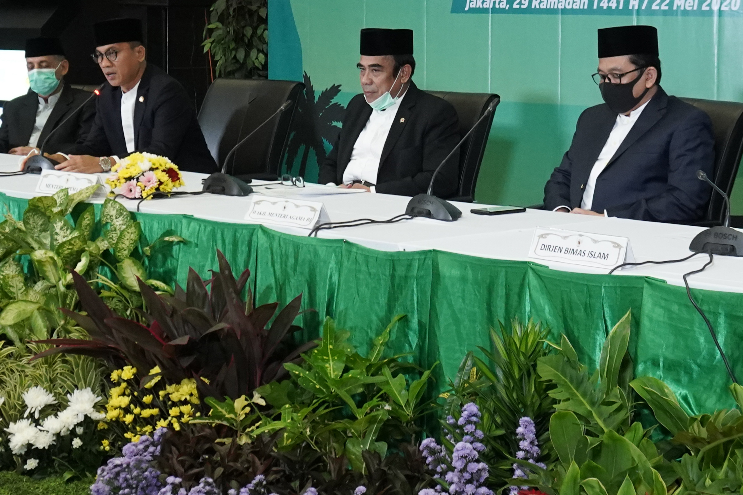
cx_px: 348
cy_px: 260
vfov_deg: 26.0
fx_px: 1073
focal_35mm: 52
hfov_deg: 38.2
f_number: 4.5
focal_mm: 32
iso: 4000
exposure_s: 1/60
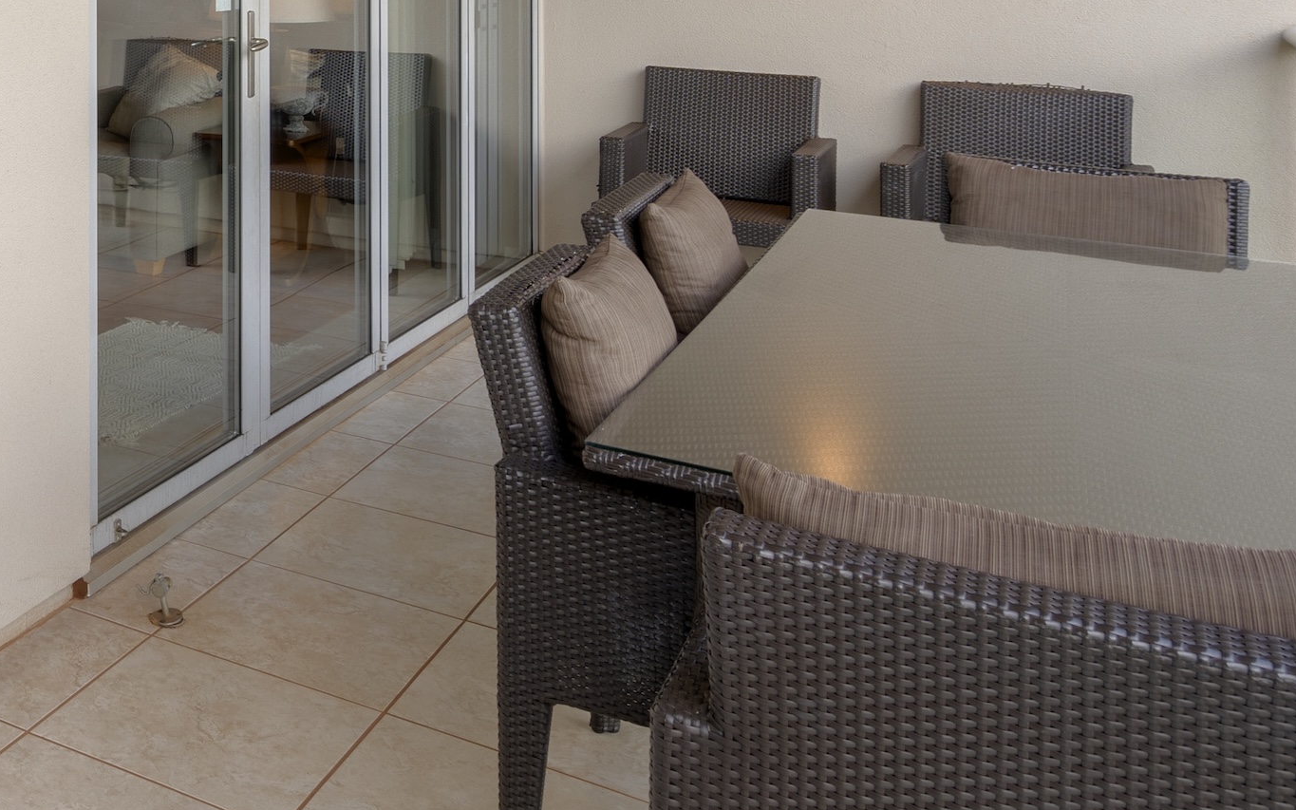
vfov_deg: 27.4
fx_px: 1519
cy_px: -77
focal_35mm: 43
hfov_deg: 38.0
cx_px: -150
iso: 100
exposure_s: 1/8
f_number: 8
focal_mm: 16
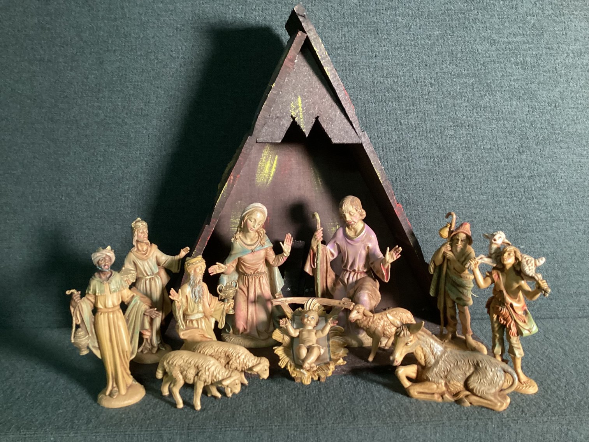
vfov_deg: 45.4
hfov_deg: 58.3
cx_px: 294
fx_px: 528
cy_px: 221
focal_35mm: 31
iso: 400
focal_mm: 3.3
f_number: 2.4
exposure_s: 1/40
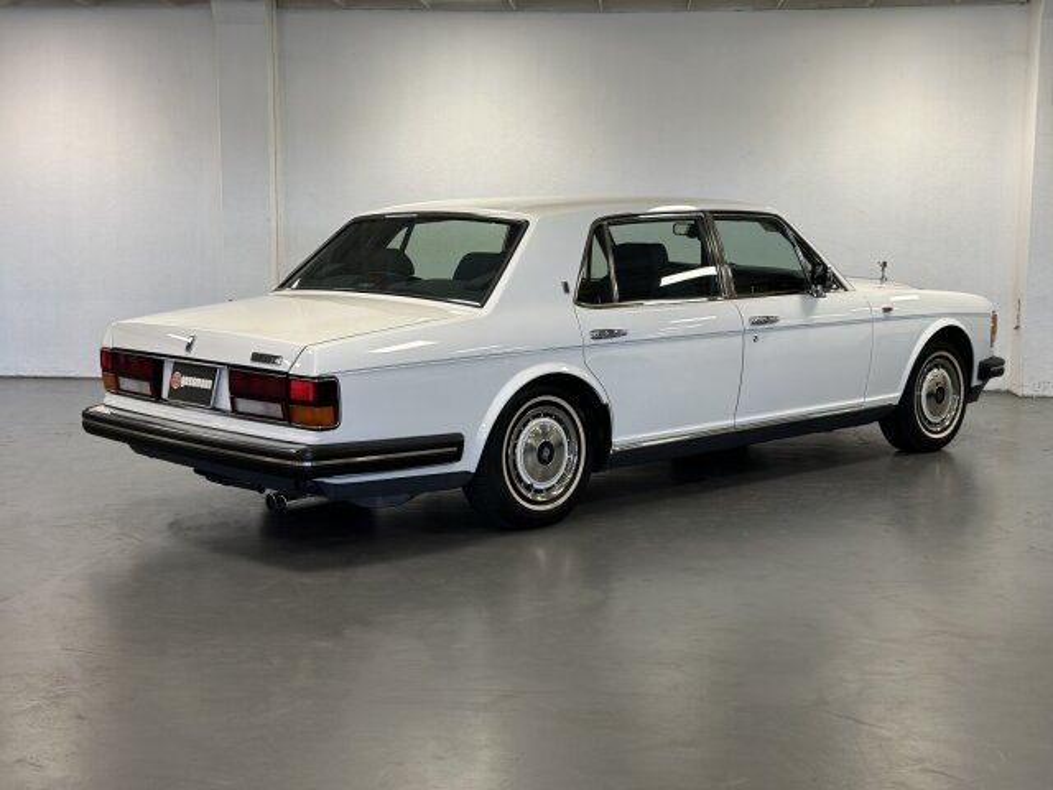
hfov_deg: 39.7
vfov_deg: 30.3
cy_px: 395
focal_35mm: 48
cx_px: 526
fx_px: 1460
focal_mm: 6.86
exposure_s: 1/95
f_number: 1.78
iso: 125
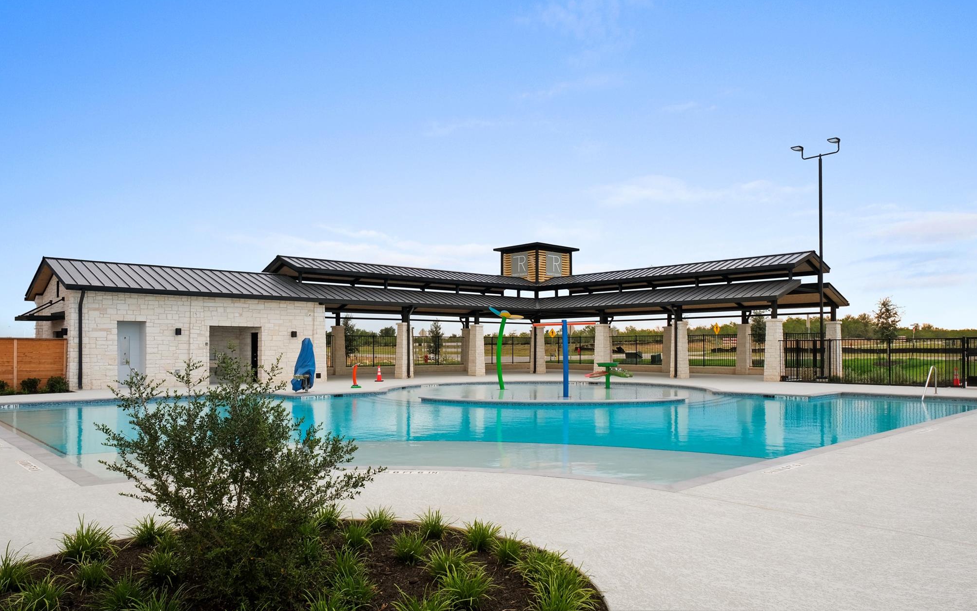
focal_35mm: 25
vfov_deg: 49.2
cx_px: 491
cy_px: 284
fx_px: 666
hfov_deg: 72.6
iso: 640
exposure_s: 1/20
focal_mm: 16
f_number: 16
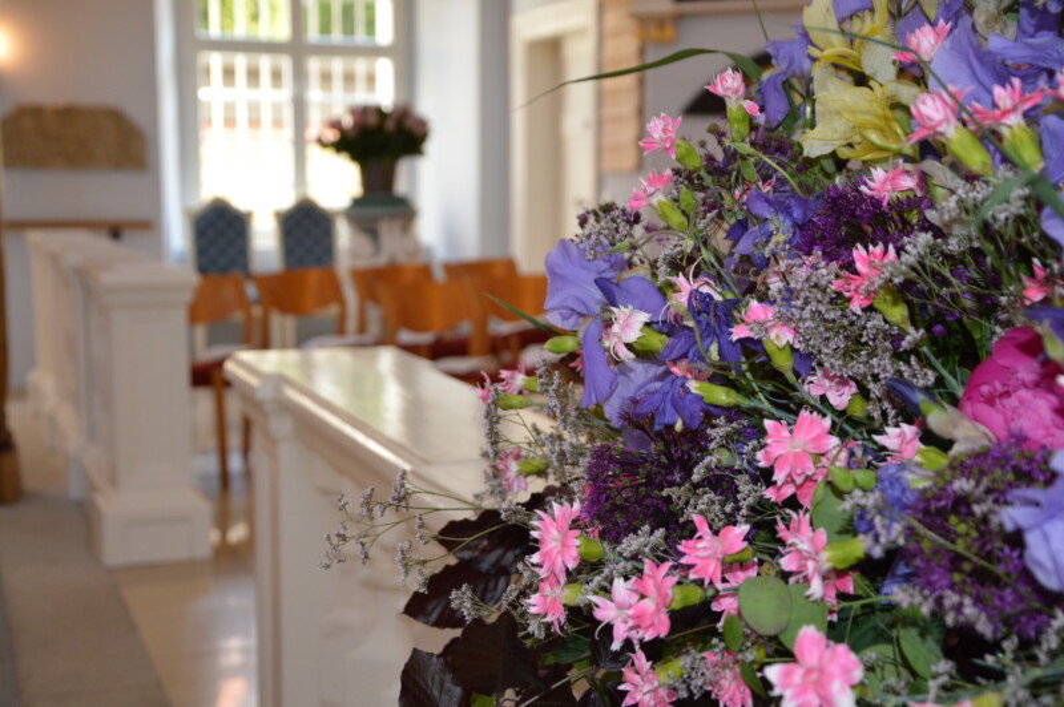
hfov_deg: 35.1
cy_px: 354
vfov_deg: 23.7
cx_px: 532
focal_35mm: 57
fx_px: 1683
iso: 450
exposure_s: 1/60
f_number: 4.5
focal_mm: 38
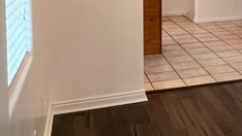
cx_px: 311
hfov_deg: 28.1
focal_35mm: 62
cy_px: -25
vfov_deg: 18.5
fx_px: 398
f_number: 1.8
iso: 160
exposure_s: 1/60
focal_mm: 1.57
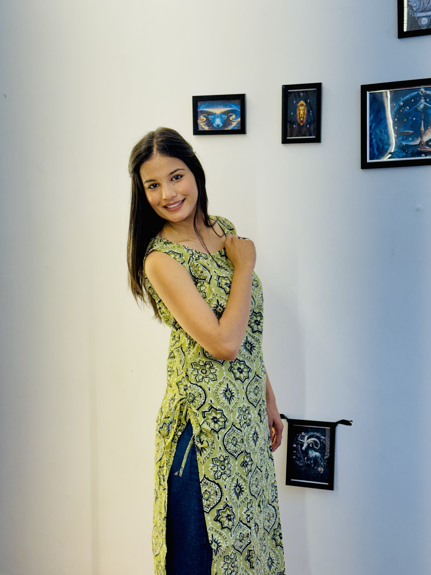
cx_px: 216
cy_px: 288
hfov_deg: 30.3
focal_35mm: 48
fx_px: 797
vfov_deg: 39.7
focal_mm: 6.76
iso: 64
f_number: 1.78
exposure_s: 1/186
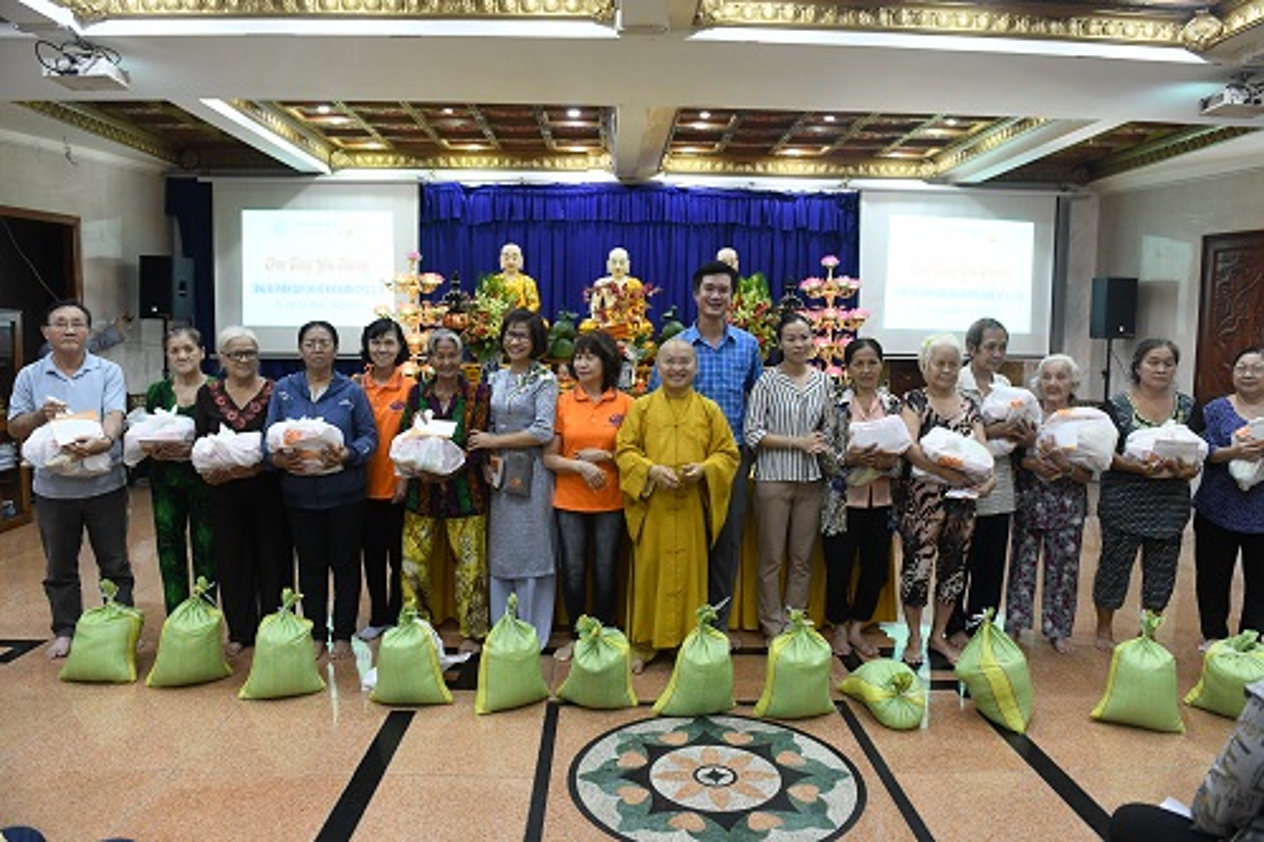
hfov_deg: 73.8
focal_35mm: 24
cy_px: 421
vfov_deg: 53.1
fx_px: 842
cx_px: 632
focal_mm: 24
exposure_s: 1/80
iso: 5000
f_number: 4
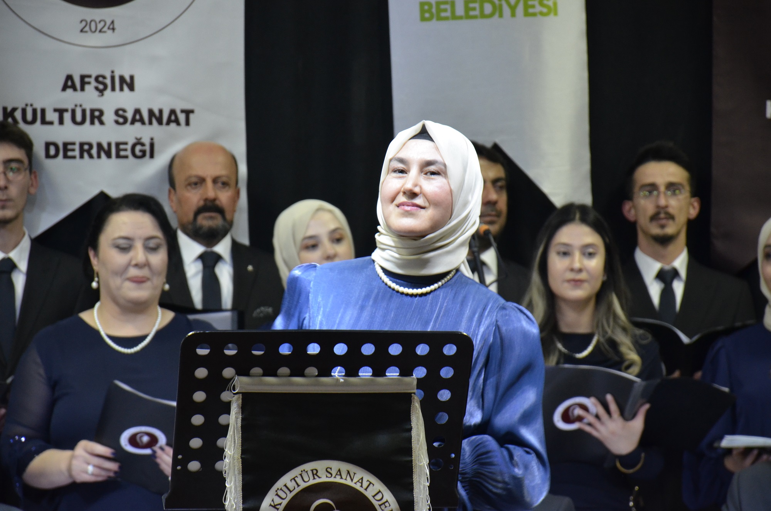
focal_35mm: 210
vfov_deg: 6.5
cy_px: 256
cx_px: 386
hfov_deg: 9.8
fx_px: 4487
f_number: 5.6
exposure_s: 1/30
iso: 1600
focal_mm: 140
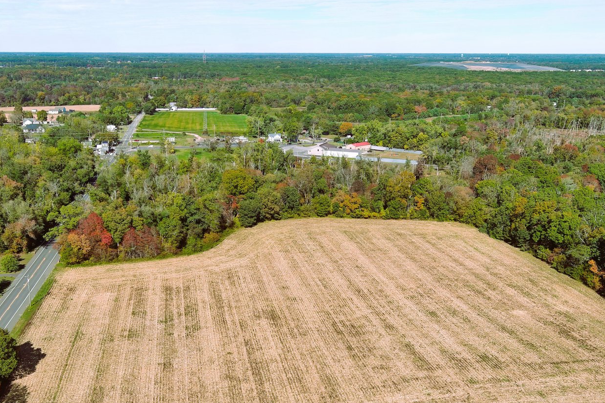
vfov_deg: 33.1
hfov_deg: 48.0
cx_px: 229
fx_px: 672
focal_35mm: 40
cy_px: 267
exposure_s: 1/1250
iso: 100
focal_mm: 10.57
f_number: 2.8
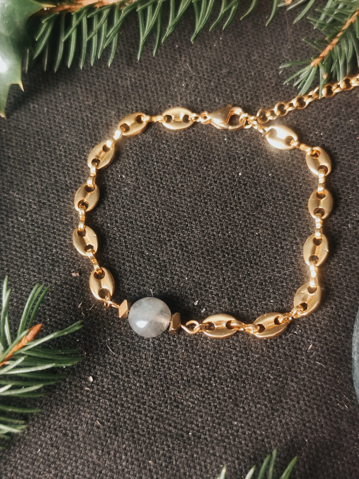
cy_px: 240
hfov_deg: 31.5
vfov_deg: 41.2
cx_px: 180
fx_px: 636
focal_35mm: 46
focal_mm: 6.19
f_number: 1.65
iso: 800
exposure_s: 1/25
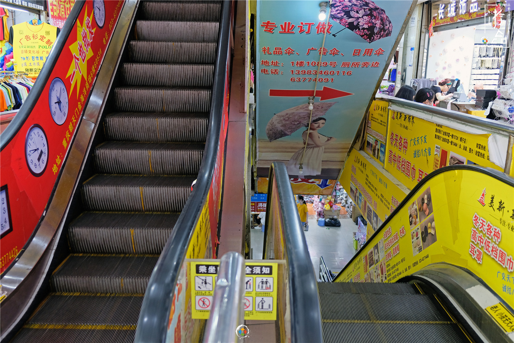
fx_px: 457
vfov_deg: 41.1
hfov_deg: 58.7
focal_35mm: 32
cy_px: 172
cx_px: 257
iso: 800
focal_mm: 21.4
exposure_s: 1/45
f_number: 3.2
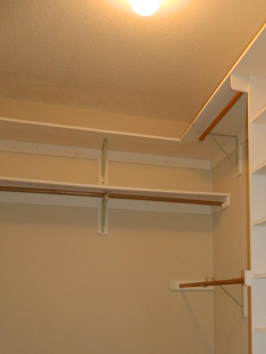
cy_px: 272
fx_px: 399
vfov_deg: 45.9
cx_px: 193
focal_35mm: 39
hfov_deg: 36.1
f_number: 3.1
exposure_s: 1/30
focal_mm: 4.5
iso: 200
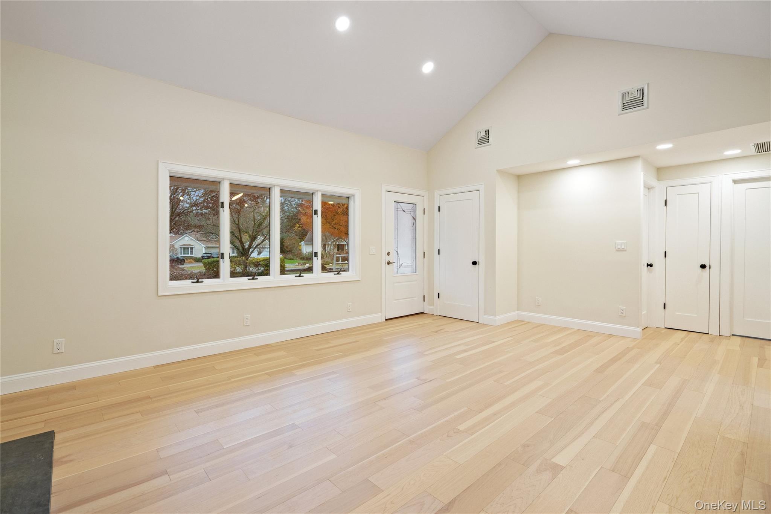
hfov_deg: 96.7
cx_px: 386
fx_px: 343
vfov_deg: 73.7
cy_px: 257
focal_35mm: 16
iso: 500
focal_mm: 16
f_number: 5.6
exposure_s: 1/10
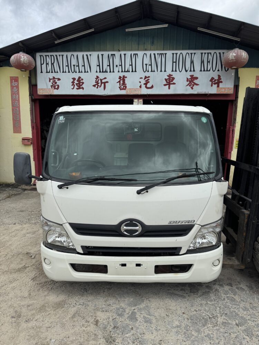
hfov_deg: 56.8
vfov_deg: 71.6
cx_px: 130
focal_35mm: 24
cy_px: 172
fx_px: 239
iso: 80
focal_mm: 6.76
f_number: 1.78
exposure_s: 1/6410
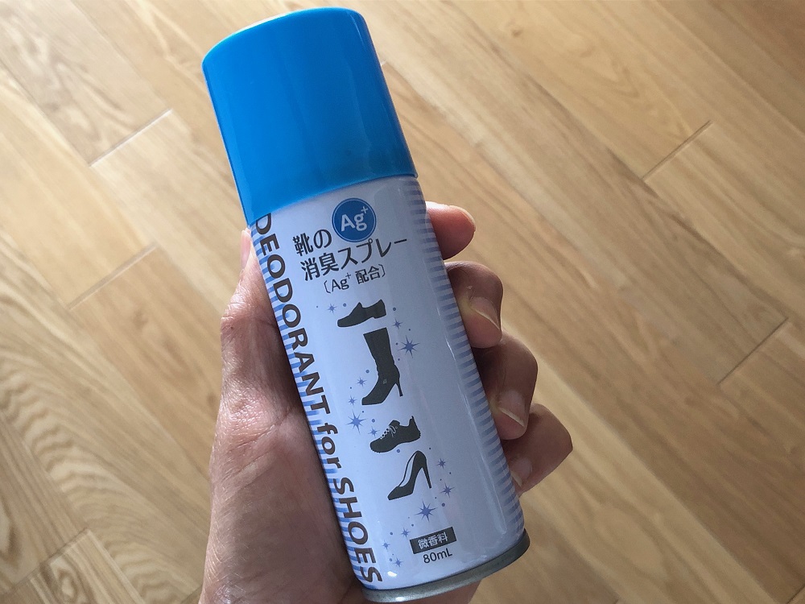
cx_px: 402
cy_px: 302
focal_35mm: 41
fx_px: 953
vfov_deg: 35.1
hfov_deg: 45.8
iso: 64
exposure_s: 1/15
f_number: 1.8
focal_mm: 3.99
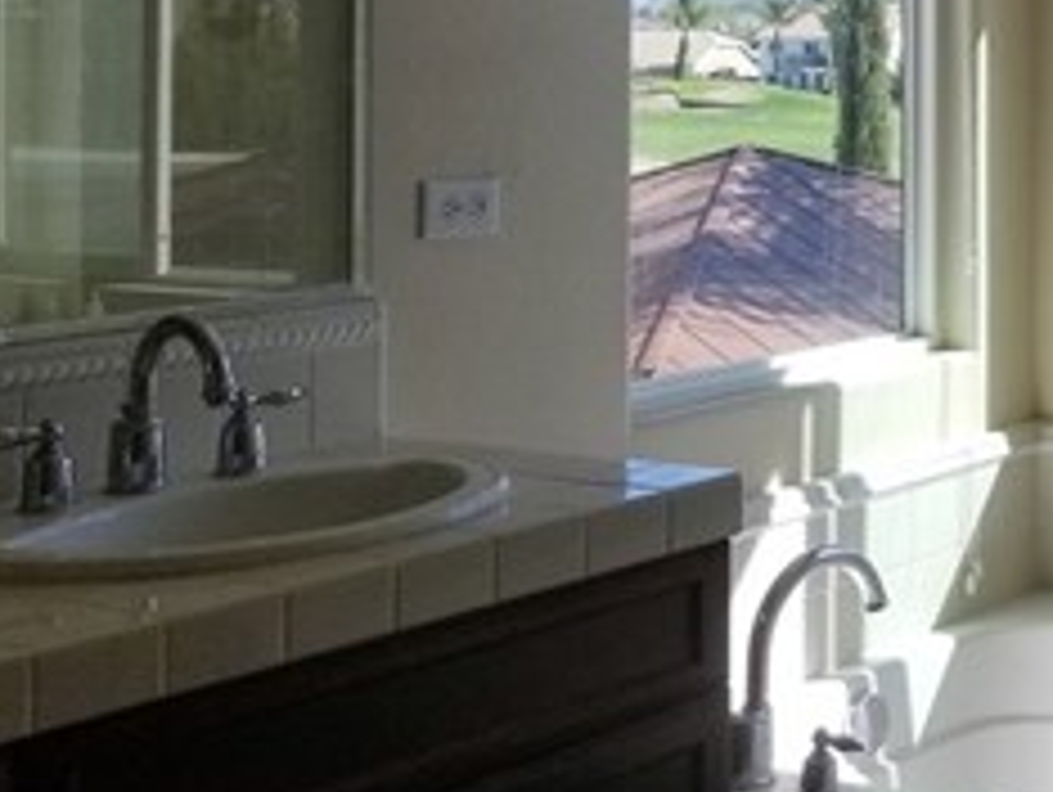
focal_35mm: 71
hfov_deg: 23.9
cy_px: -14
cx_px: 1382
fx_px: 2162
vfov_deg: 20.1
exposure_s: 1/778
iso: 50
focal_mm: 4.25
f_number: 1.7
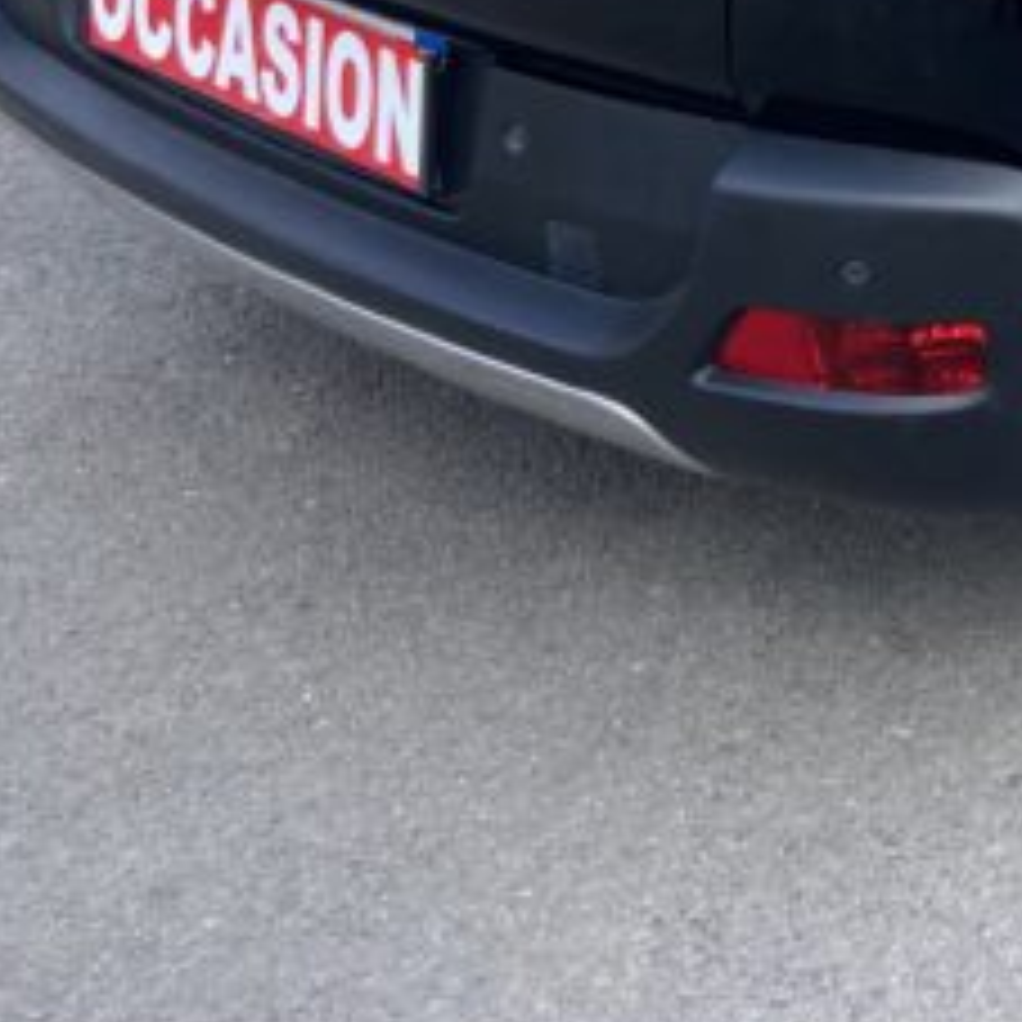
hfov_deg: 19.4
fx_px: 2706
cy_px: -230
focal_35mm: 81
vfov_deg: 20.0
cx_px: 1396
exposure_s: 1/858
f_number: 1.8
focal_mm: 4.25
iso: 32
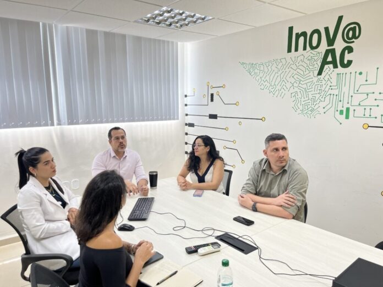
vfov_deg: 53.1
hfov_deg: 67.3
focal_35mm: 26
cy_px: 144
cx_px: 192
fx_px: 288
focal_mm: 5.1
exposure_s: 1/120
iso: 80
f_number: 1.6
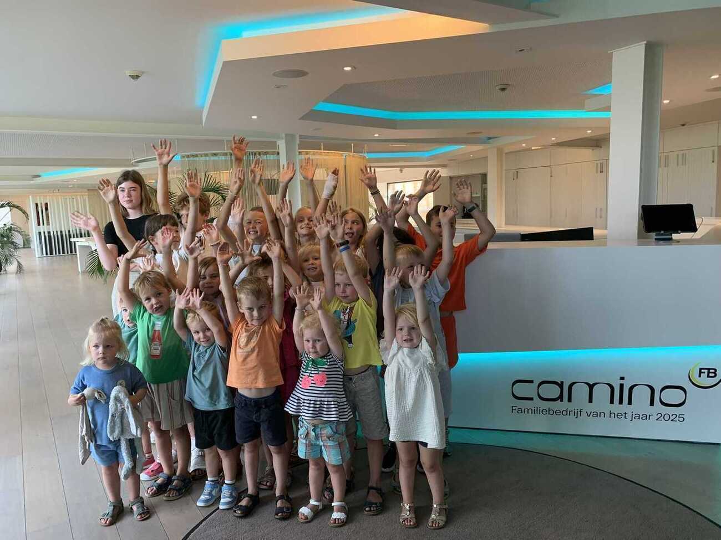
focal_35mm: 26
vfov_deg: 53.1
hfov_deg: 67.3
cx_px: 360
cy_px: 270
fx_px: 542
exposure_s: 1/94
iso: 100
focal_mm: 4.25
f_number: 1.8
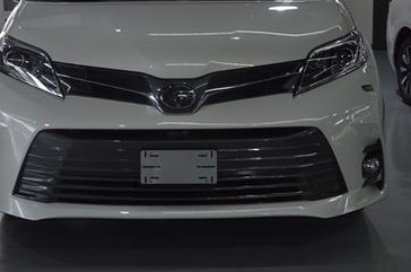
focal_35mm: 59
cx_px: 176
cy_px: 69
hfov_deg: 33.9
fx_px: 672
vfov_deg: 22.7
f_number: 4.5
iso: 400
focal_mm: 26
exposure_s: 1/80
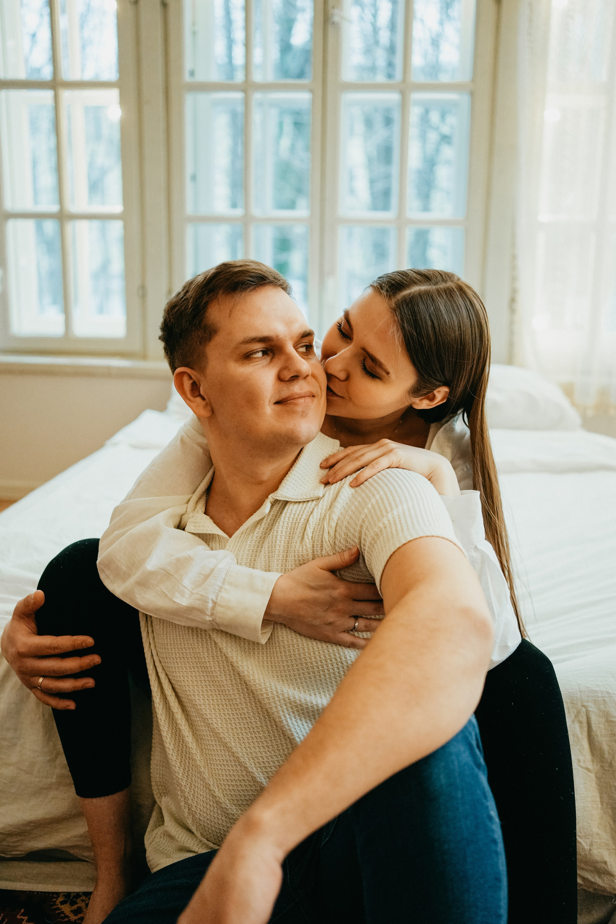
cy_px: 462
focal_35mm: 35
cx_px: 308
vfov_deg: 54.4
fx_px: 898
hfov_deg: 37.9
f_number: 2.5
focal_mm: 35
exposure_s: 1/800
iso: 1250
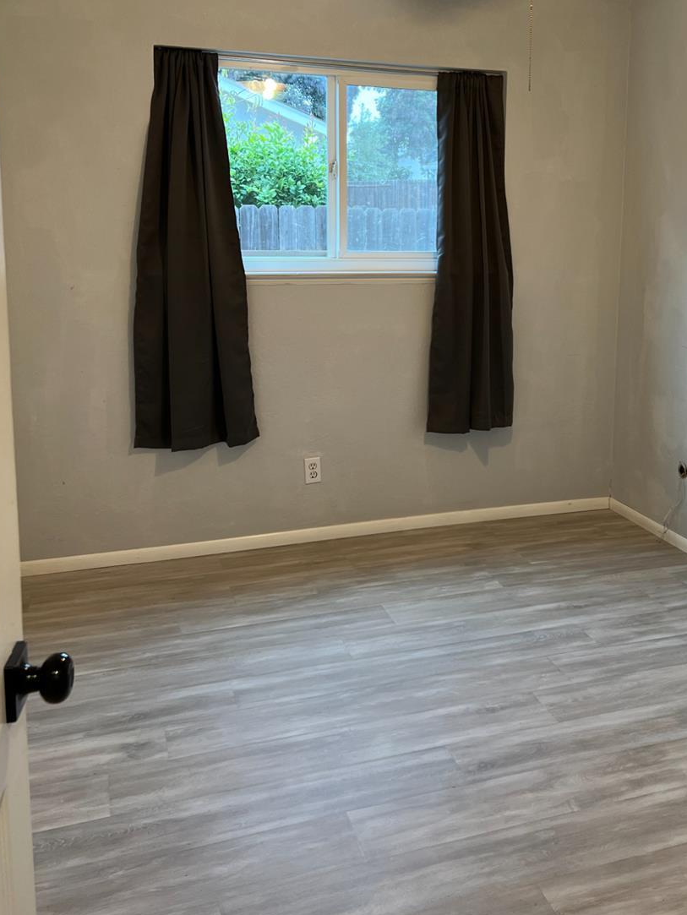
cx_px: 468
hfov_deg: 39.1
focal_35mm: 36
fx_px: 952
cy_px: 335
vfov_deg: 50.7
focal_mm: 5.7
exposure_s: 1/60
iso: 80
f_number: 1.5
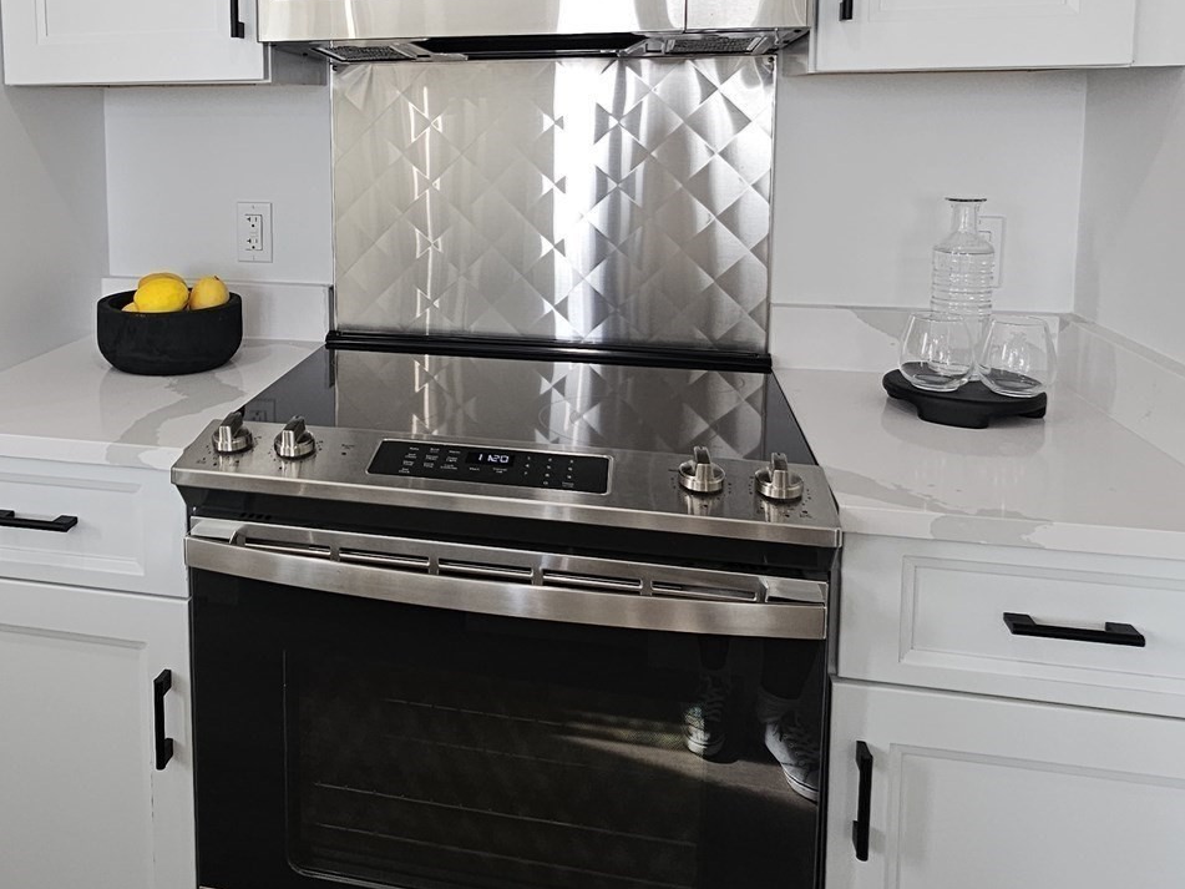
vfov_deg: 47.7
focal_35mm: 28
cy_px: 213
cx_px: 369
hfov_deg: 61.5
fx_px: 958
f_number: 2.2
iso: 50
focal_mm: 2.2
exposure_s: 1/60
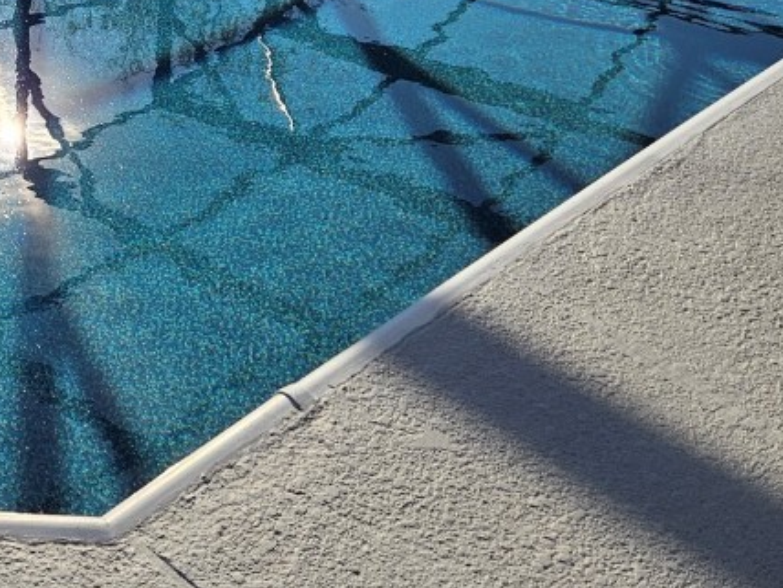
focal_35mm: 55
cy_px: -86
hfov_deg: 32.1
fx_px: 1244
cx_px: -5
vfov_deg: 24.5
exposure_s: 1/1343
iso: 25
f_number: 1.8
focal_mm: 5.4
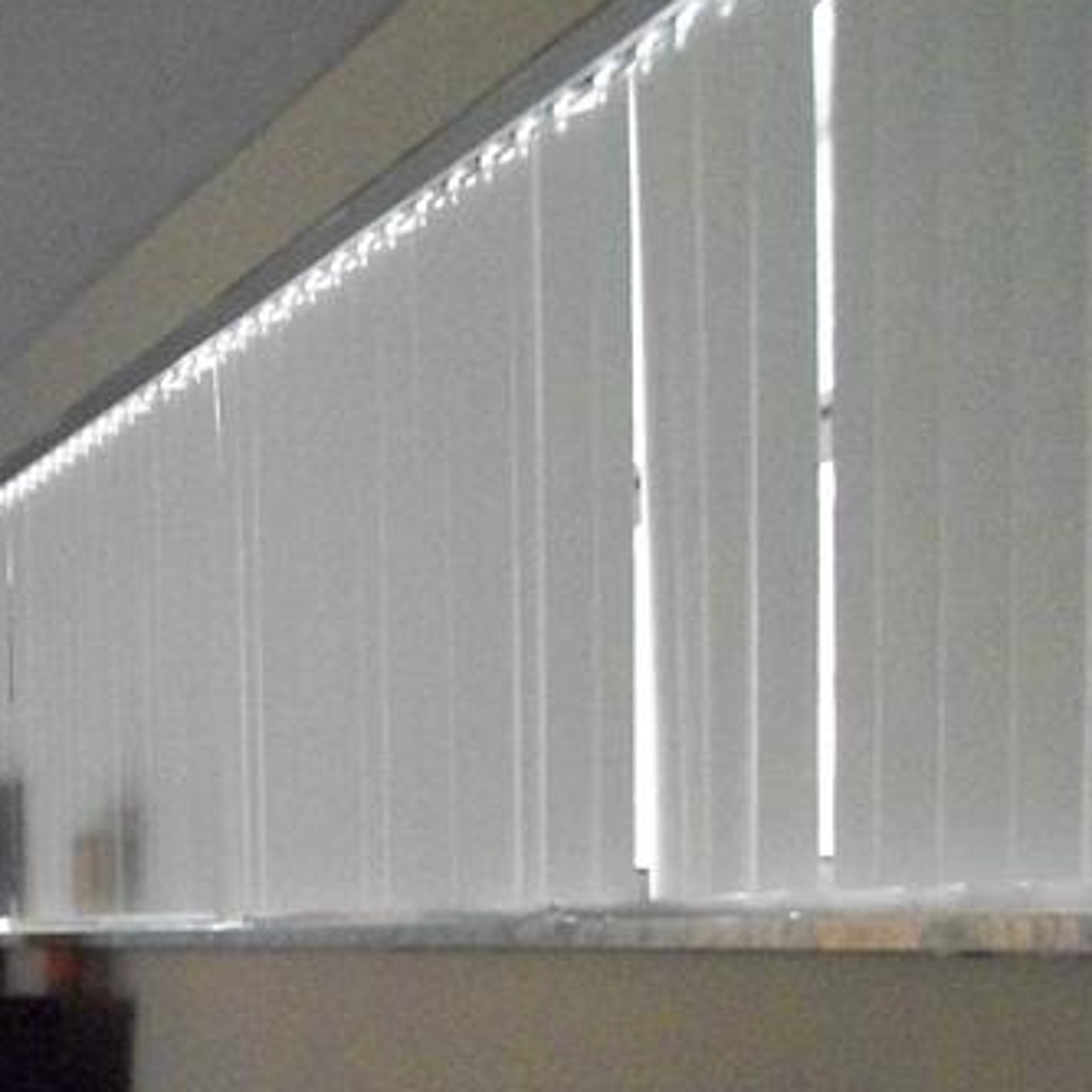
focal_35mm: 87
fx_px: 3105
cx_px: -443
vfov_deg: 19.3
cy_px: 1118
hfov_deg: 18.2
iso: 640
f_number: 2.9
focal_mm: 5.7
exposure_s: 1/8
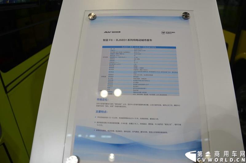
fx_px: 184
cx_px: 123
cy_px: 82
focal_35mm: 27
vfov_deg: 47.7
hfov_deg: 67.5
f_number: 5
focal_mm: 18
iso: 400
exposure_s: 1/100
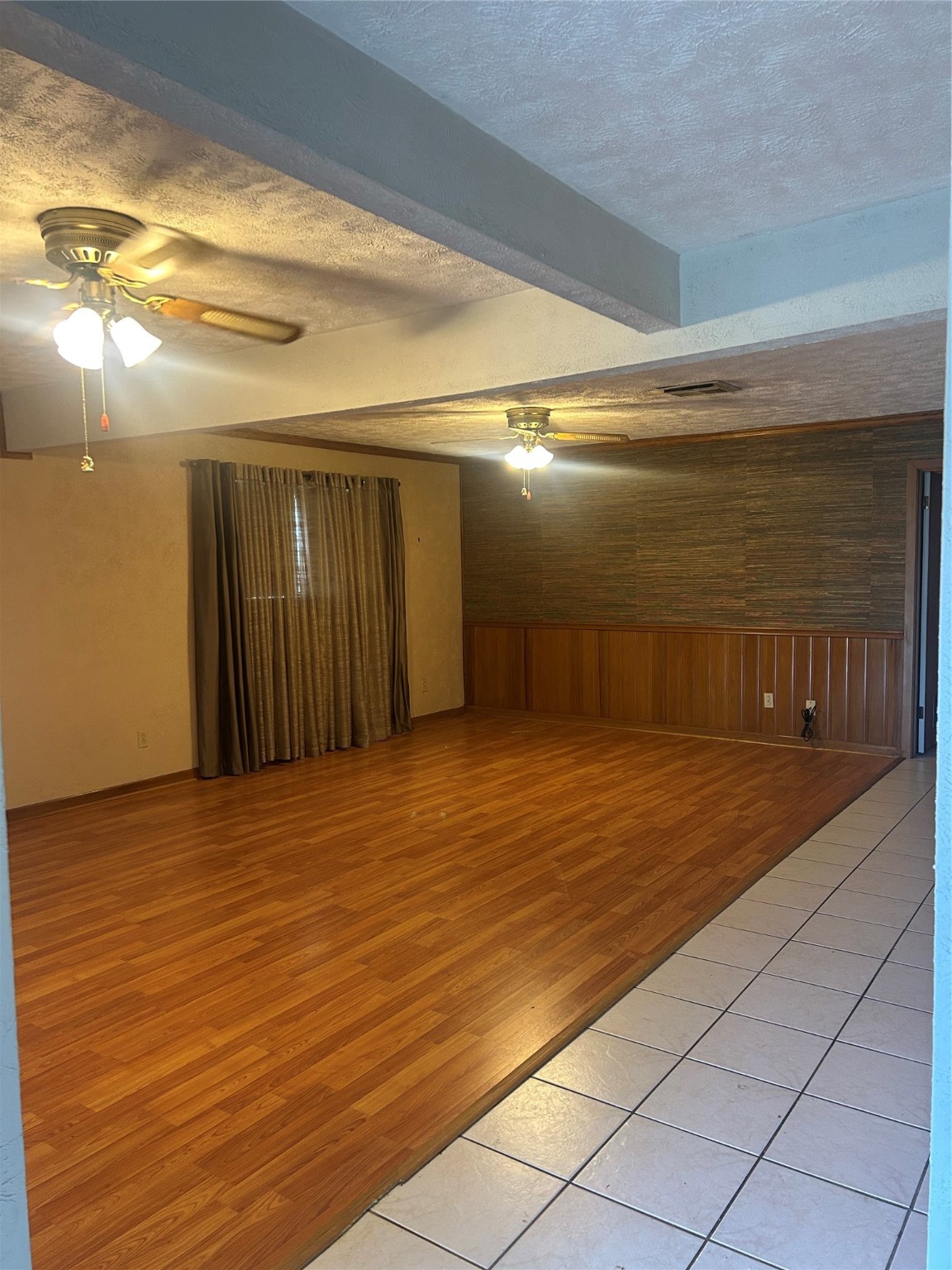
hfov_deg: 53.1
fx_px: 953
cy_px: 635
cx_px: 476
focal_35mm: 26
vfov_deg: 67.3
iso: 250
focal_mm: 5.7
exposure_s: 1/60
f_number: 1.5
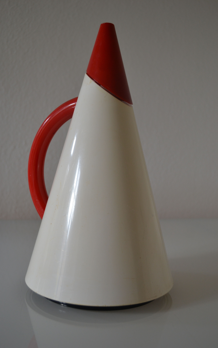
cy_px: 175
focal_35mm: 37
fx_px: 352
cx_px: 104
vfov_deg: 52.7
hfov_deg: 34.4
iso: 400
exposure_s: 1/40
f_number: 4
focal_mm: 24
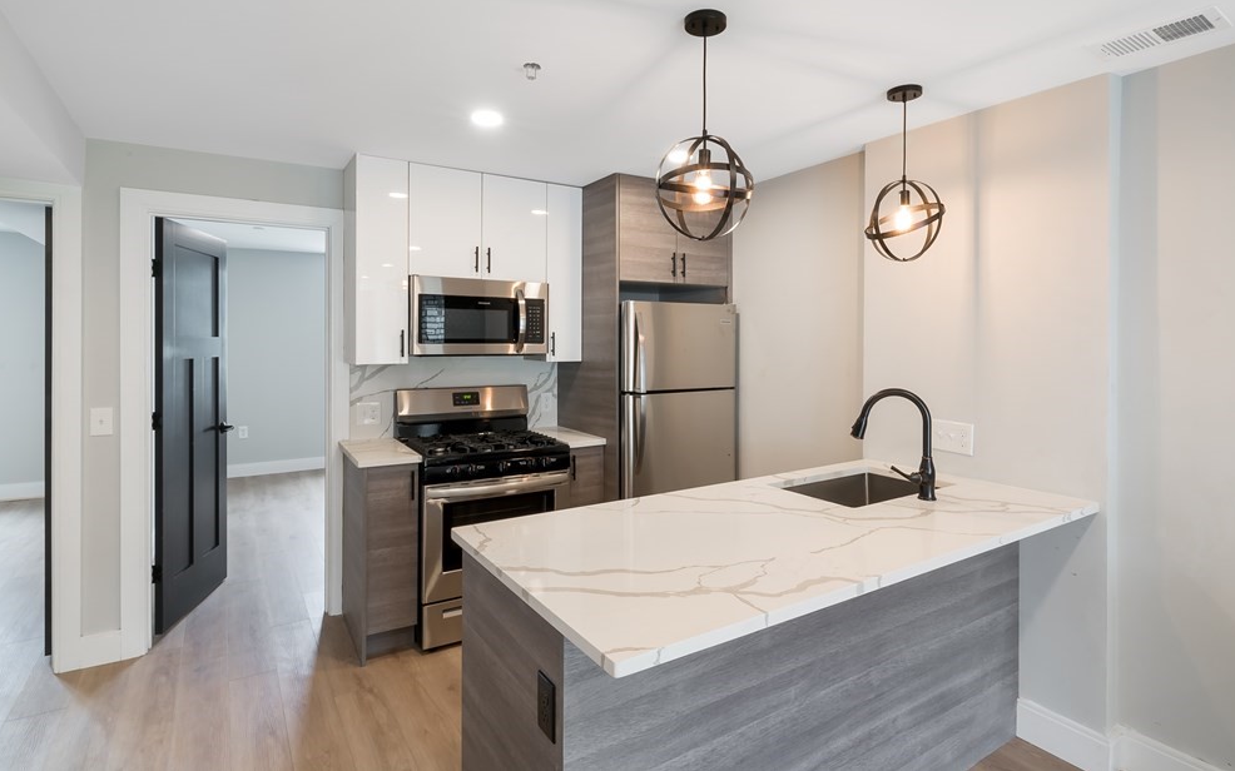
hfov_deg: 91.1
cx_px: 630
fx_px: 606
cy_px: 344
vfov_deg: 64.8
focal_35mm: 18
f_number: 22
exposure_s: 1.3
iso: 400
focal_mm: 17
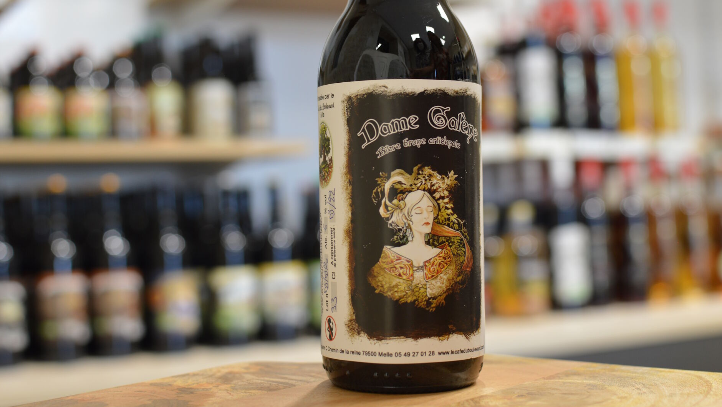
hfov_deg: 37.5
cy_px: 194
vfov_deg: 21.6
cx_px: 358
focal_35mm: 56
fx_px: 1063
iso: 200
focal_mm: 35
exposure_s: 1/25
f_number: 3.5
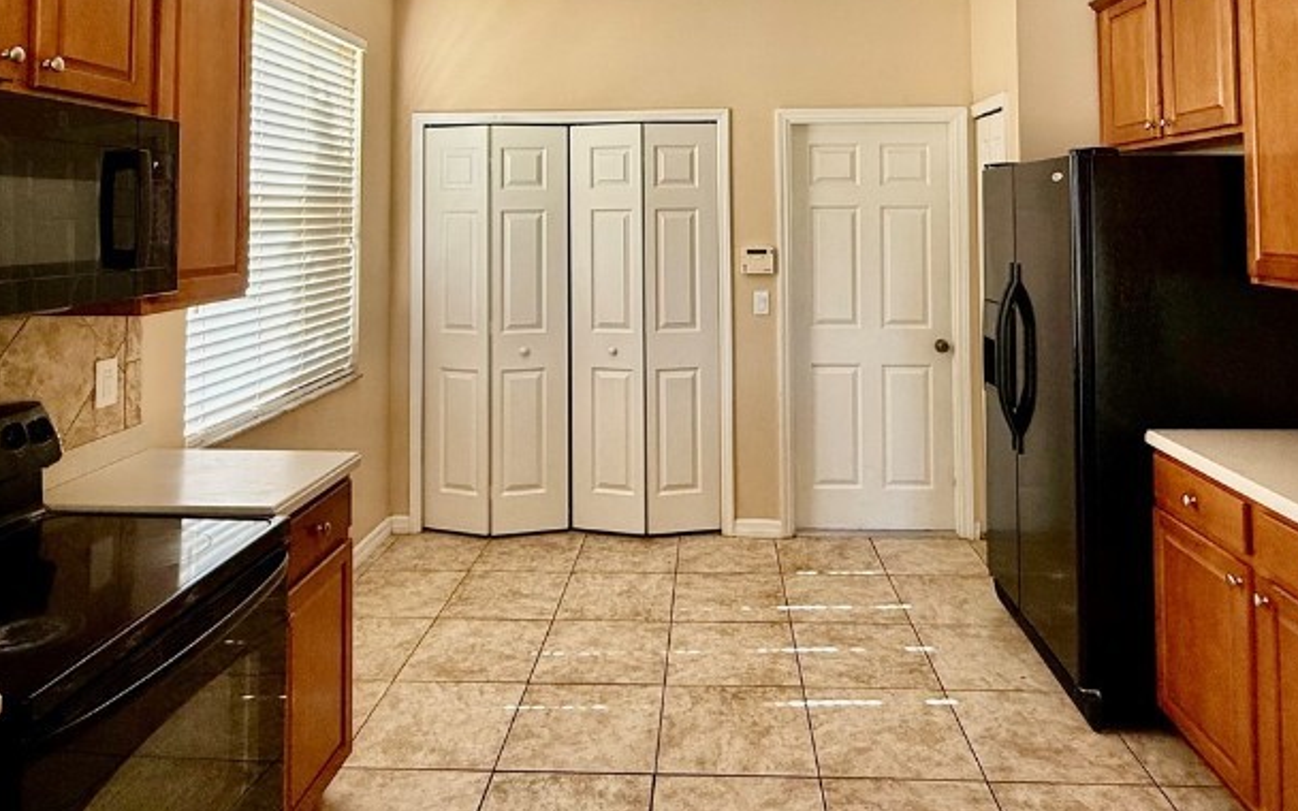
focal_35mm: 25
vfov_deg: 46.9
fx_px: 884
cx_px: 677
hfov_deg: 72.5
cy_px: 175
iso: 125
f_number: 2.2
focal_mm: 2.22
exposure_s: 1/99
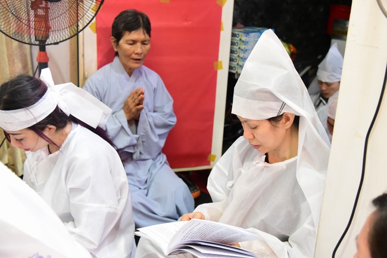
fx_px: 473
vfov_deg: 30.5
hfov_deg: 44.5
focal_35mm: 44
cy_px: 129
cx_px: 194
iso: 3600
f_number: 4.5
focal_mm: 44
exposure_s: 1/60
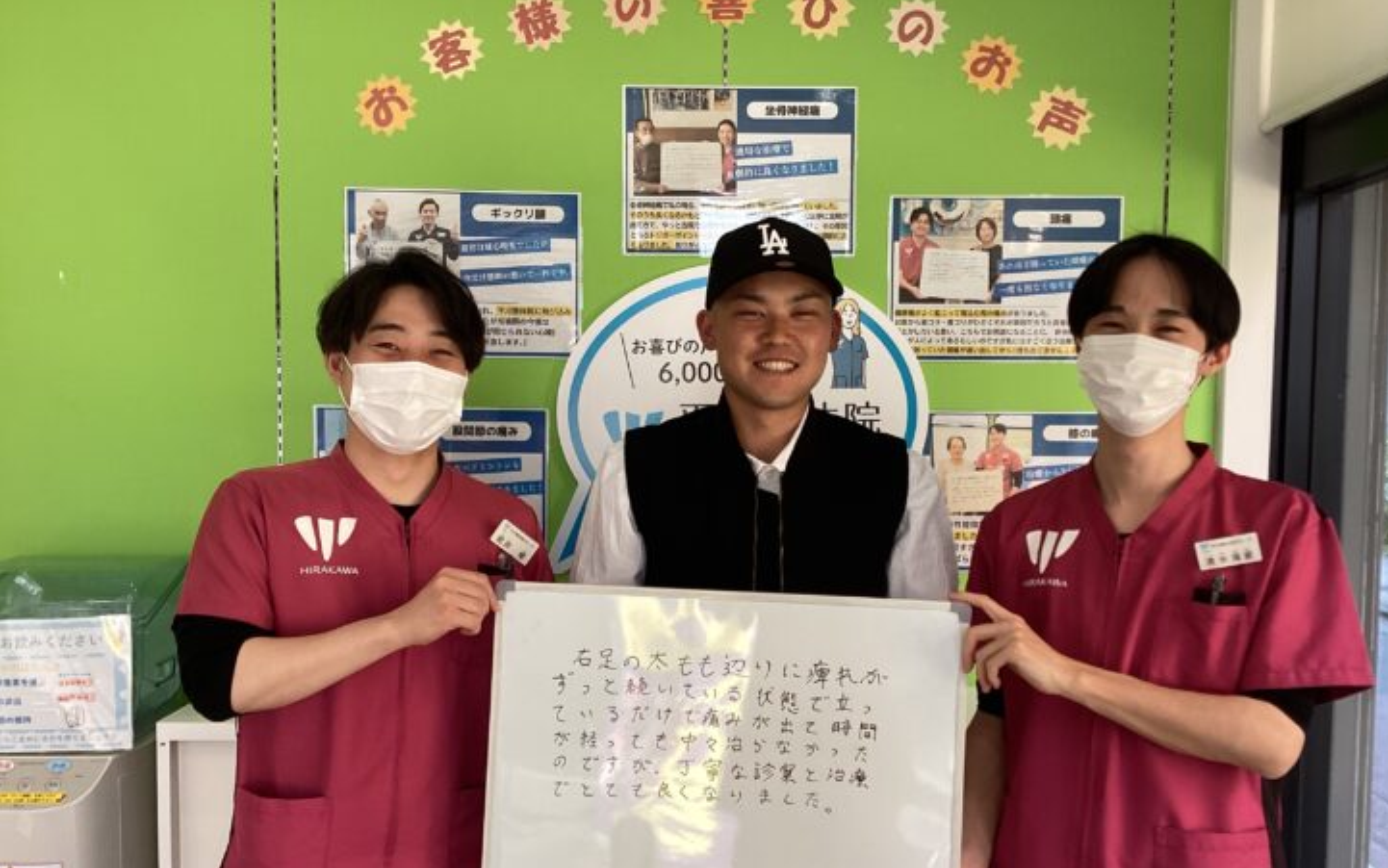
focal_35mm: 35
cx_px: 737
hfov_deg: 55.3
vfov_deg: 36.2
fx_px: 1324
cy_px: 489
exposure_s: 1/100
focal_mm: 3.3
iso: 80
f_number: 2.4
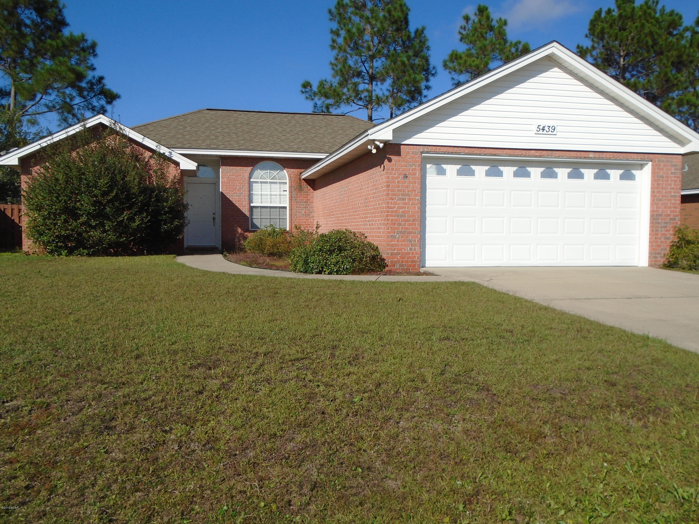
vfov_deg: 45.4
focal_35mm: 31
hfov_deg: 58.4
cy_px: 262
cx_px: 350
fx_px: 626
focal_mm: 5.5
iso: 100
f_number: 8.8
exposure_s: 1/250
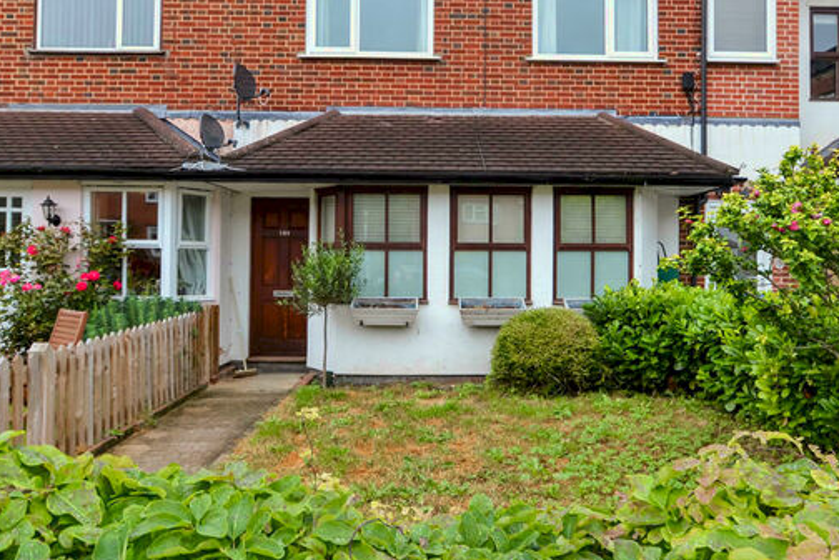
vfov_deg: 50.4
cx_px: 443
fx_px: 583
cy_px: 188
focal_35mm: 25
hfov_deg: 71.5
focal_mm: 12
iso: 250
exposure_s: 1/125
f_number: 5.6
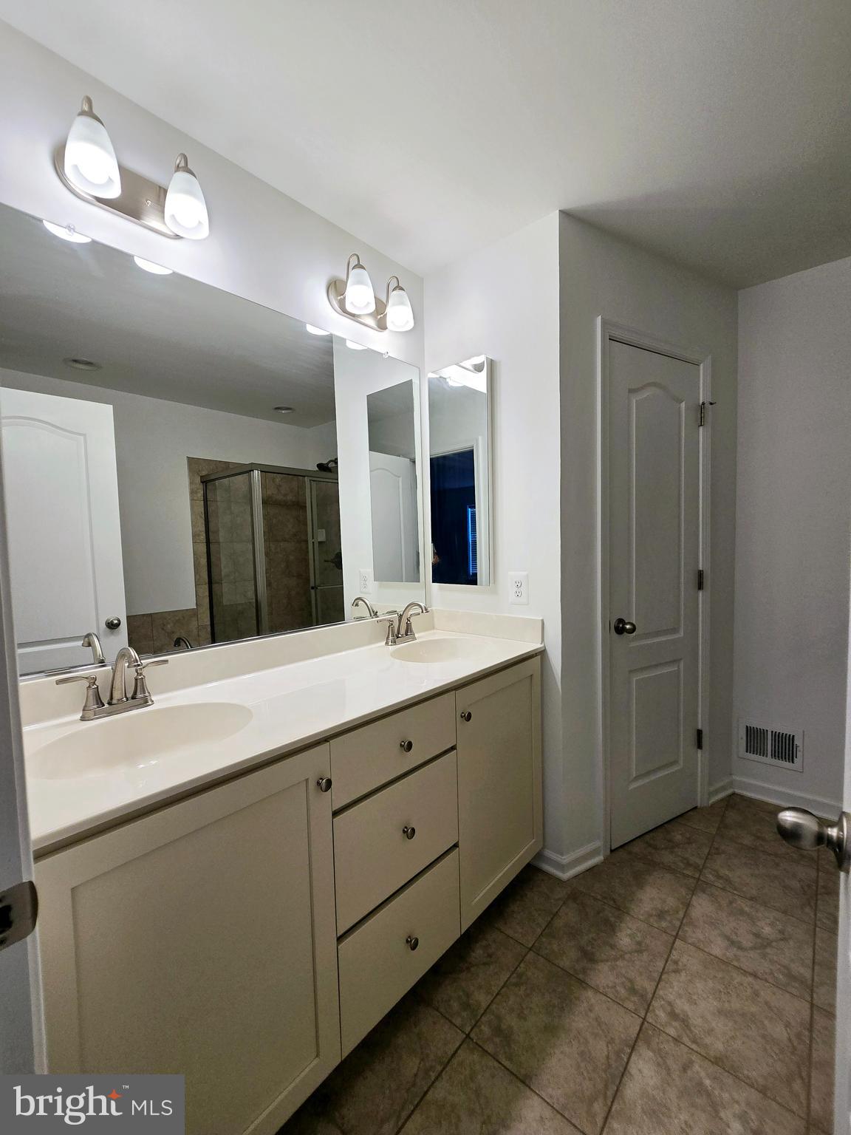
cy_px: 568
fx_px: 426
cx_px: 426
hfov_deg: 89.9
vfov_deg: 106.2
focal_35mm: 13
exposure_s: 1/120
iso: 80
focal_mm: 2.2
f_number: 2.2
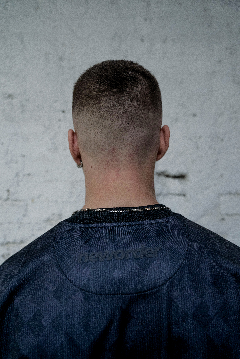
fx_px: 250
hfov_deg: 51.3
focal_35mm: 25
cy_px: 183
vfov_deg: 71.5
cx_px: 116
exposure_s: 1/640
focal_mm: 24
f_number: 3.2
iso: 800
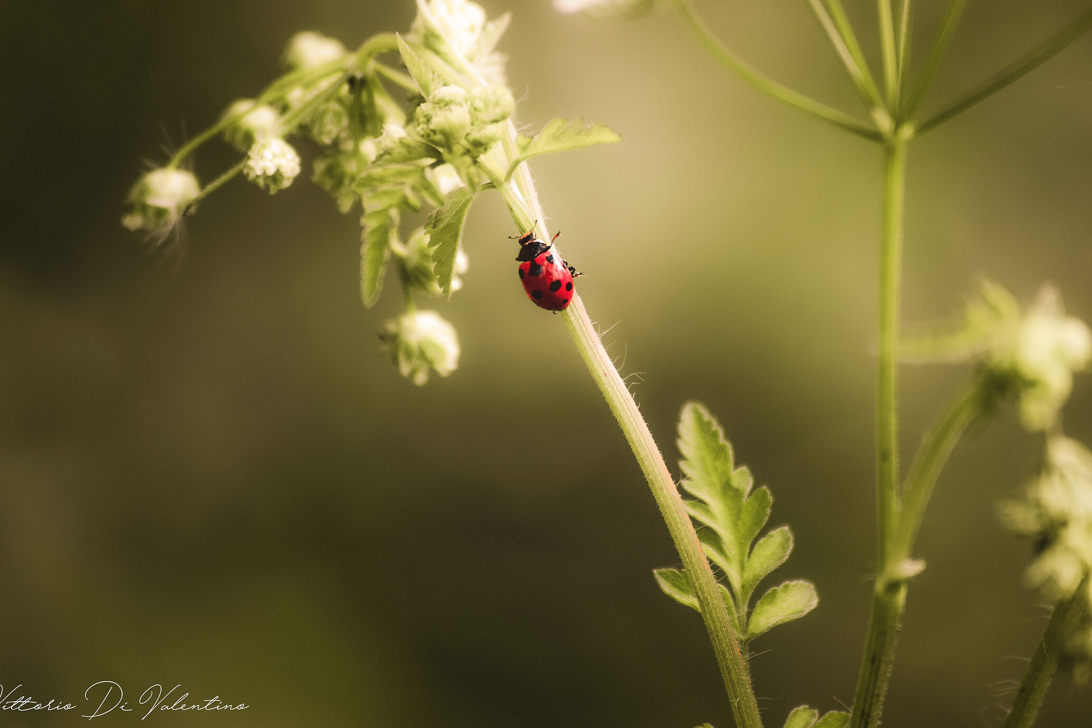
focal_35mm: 347
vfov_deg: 4.0
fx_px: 10524
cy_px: 308
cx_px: 599
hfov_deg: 5.9
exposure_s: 1/250
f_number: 5.6
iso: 200
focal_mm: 200
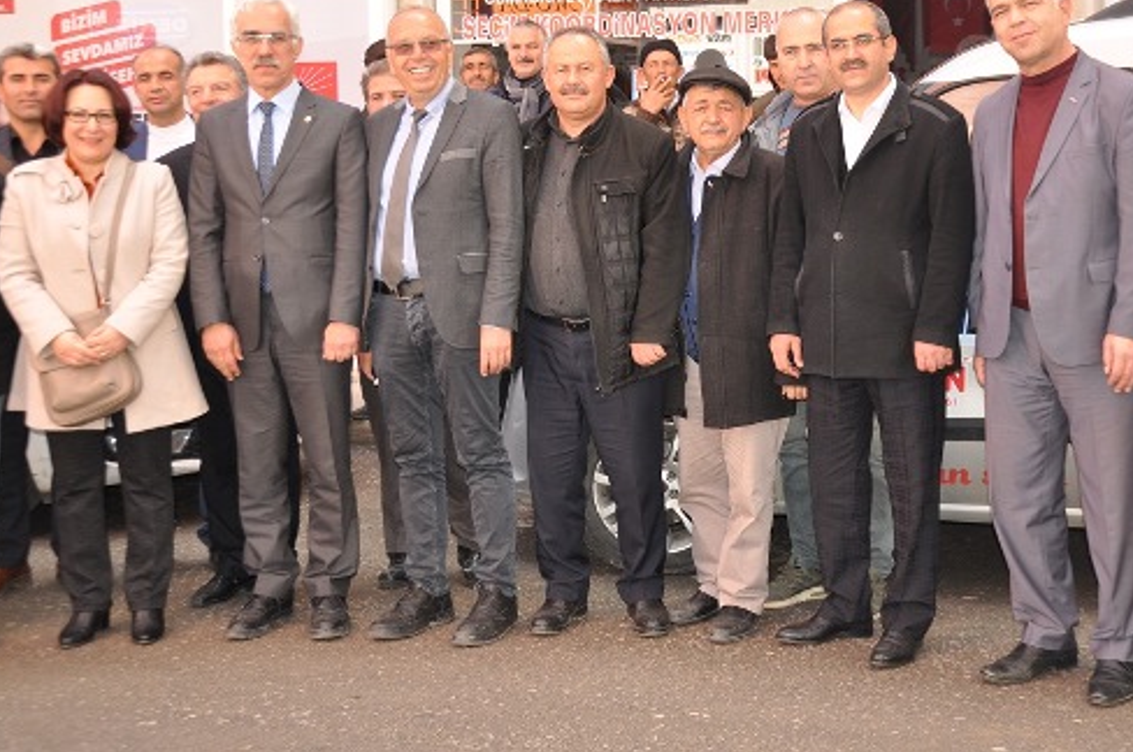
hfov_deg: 33.8
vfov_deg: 22.9
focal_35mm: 59
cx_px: 729
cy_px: 282
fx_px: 1854
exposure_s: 1/200
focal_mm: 30
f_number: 4.2
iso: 320
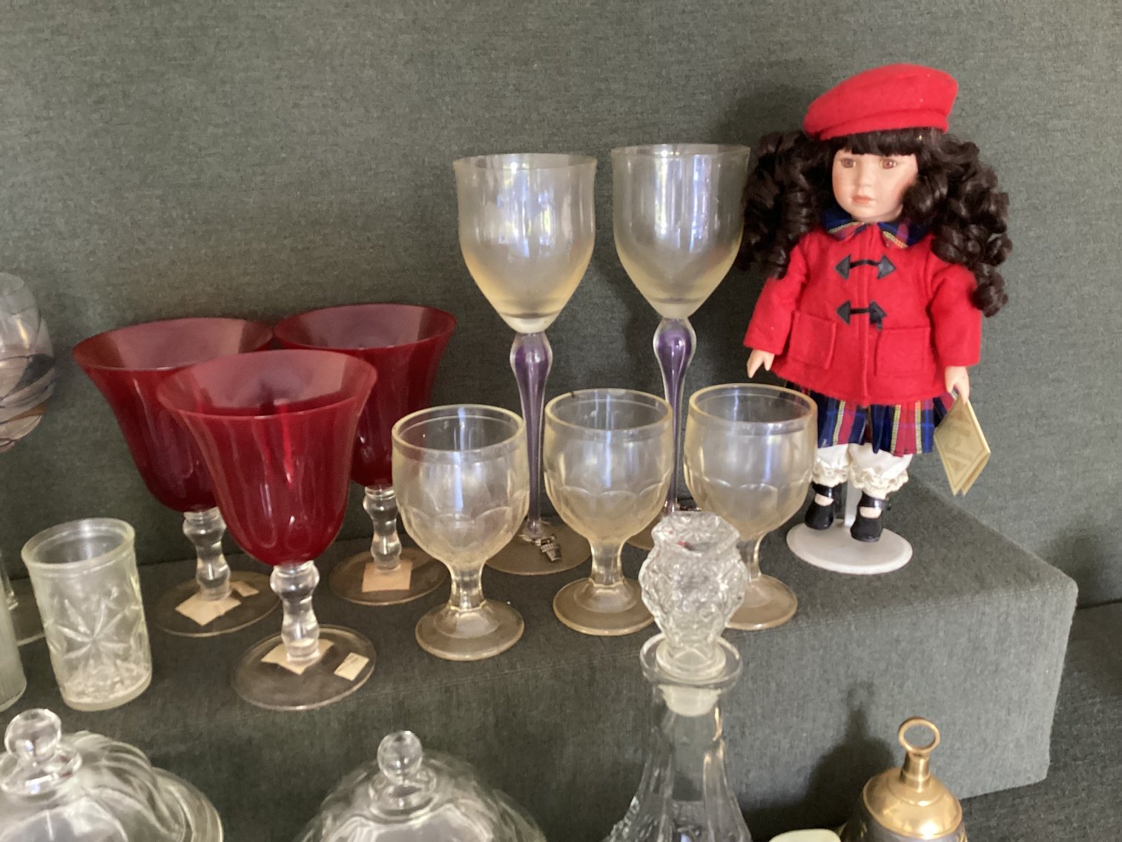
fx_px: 1005
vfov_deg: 45.4
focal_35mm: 31
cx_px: 561
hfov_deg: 58.3
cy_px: 421
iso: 500
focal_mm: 3.3
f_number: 2.4
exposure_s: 1/30
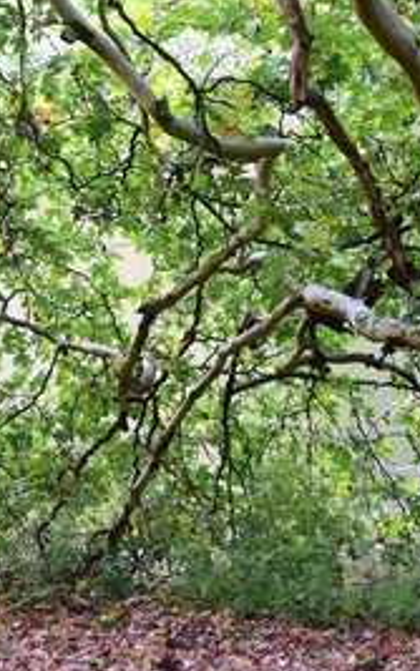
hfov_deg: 7.5
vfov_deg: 12.2
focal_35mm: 172
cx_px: -282
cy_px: 236
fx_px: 3148
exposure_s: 1/15
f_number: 8
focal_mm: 50
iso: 400
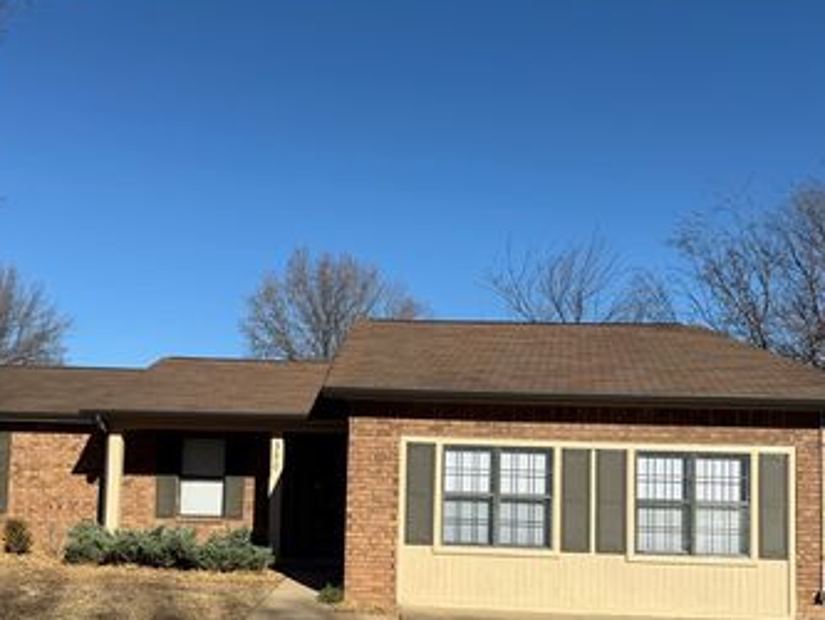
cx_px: 359
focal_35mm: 36
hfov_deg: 51.2
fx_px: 858
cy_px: 438
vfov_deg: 39.0
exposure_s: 1/5714
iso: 80
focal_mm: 6.76
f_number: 1.78
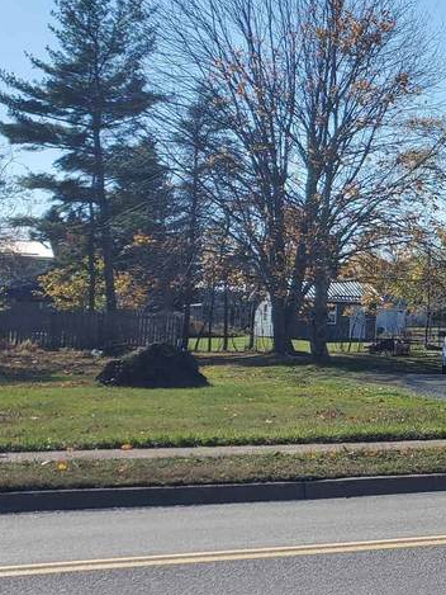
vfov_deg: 27.3
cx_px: 680
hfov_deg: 18.3
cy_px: 235
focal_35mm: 71
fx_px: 1219
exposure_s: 1/1617
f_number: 2.4
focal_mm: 4.3
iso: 50
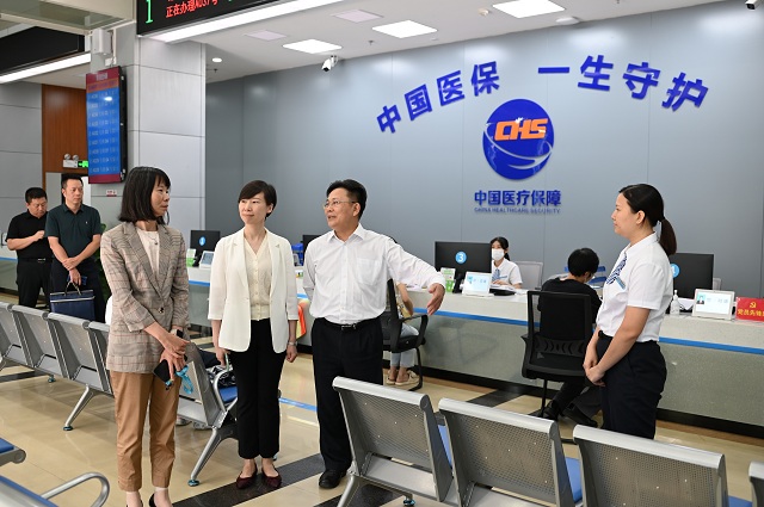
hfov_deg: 54.5
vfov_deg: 37.8
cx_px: 382
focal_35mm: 35
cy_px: 254
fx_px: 742
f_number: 2.8
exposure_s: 1/125
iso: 560
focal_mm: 35
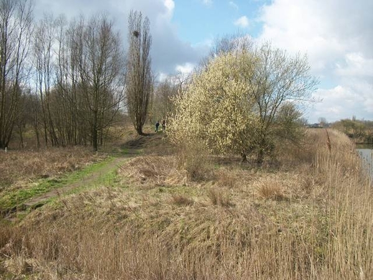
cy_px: 140
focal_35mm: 32
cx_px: 186
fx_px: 345
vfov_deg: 44.2
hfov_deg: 56.8
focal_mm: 5.7
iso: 80
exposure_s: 1/125
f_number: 8.8
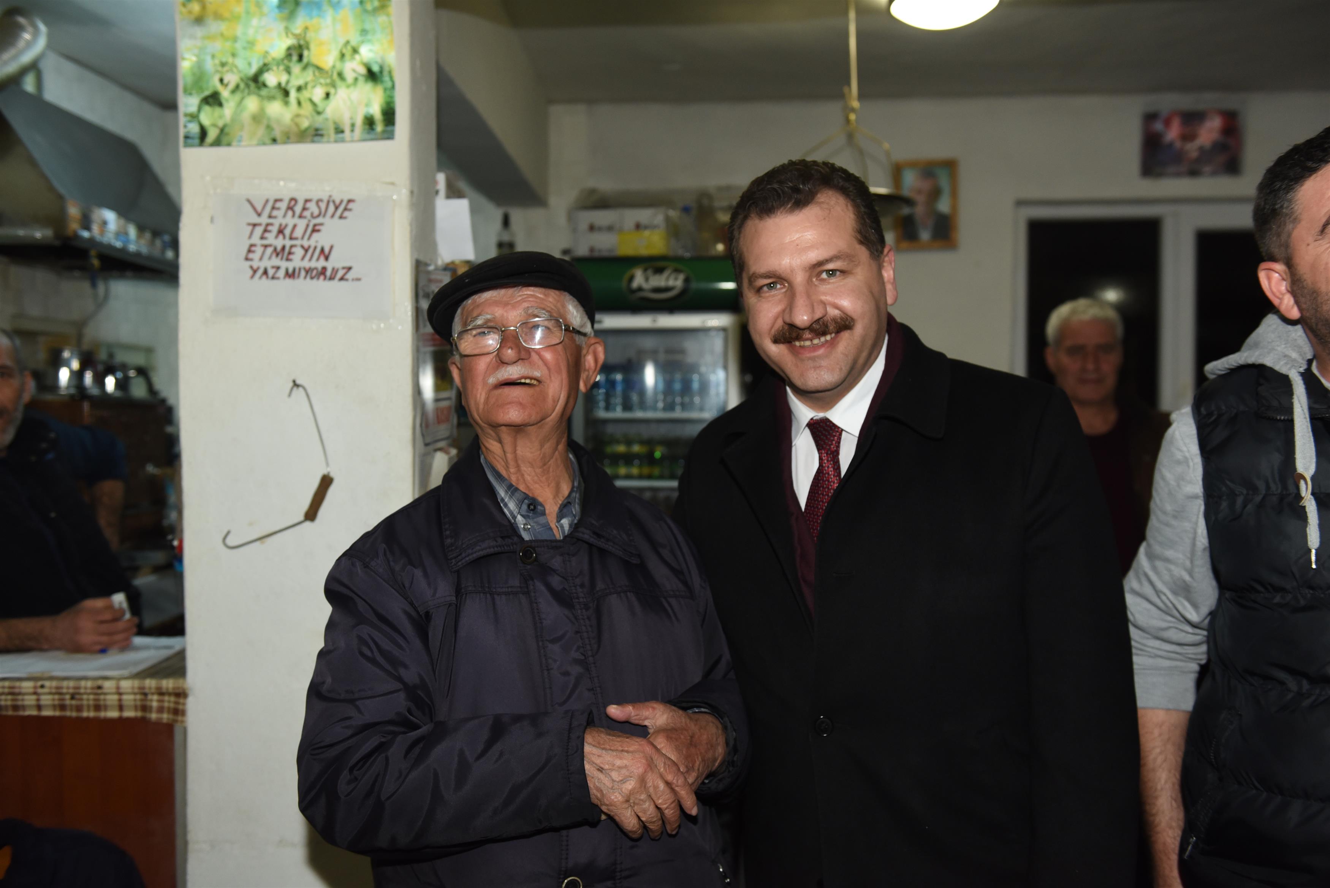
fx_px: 1256
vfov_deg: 38.9
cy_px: 444
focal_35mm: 34
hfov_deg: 55.8
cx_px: 665
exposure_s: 1/200
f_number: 3.2
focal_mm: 34
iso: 1250
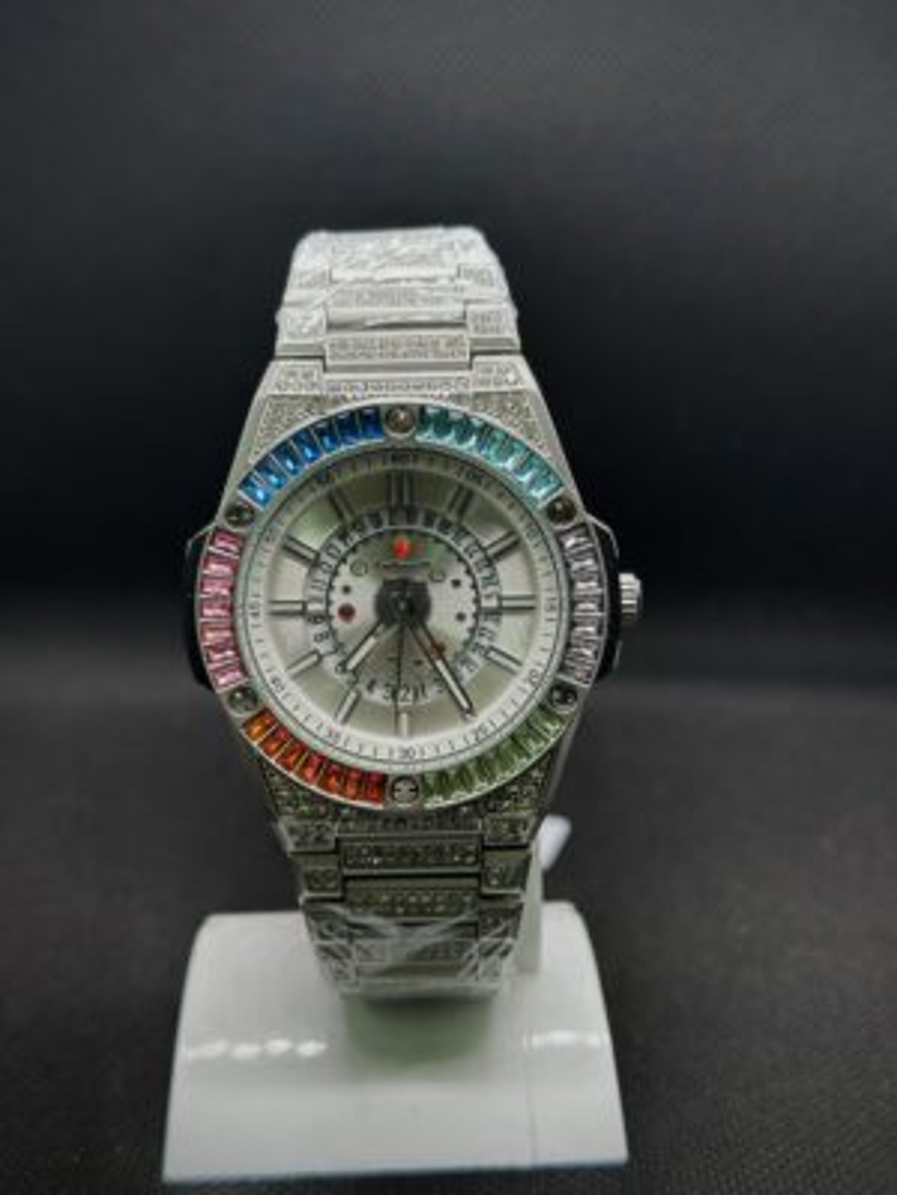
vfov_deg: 39.7
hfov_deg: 30.3
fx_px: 1658
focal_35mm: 48
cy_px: 598
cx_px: 448
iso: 64
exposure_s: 1/100
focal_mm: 6.86
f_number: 1.78
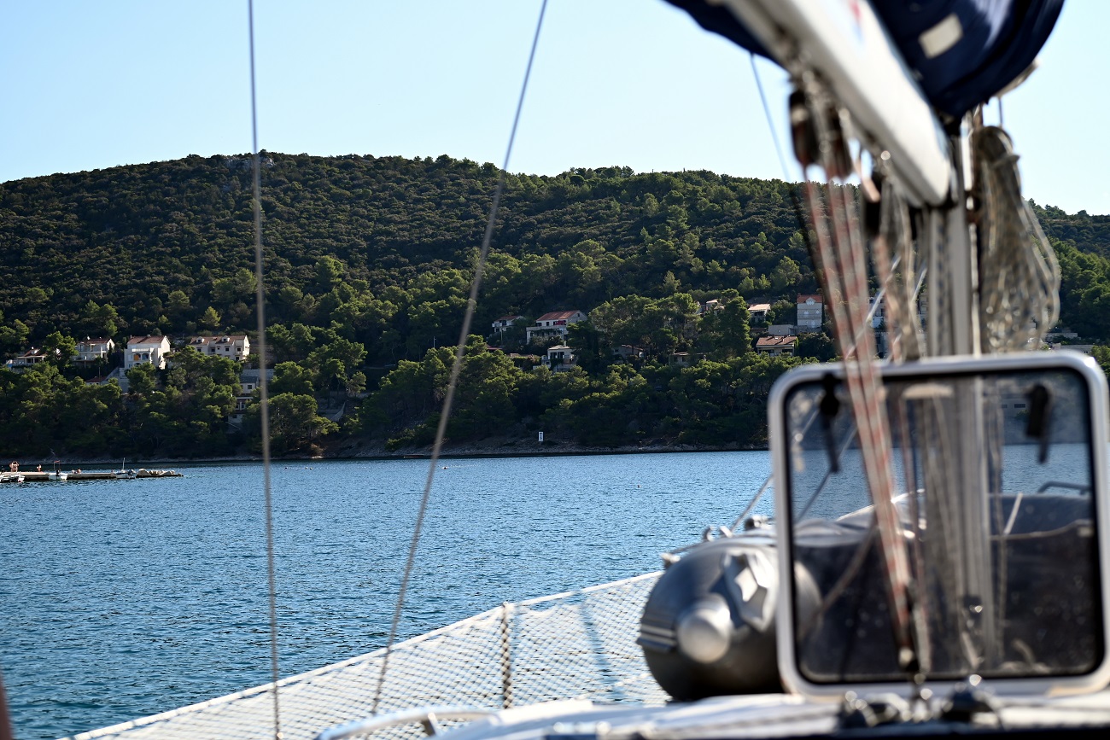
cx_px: 555
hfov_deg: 28.8
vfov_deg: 19.5
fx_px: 2158
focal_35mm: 70
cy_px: 370
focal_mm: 70
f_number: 5.6
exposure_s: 1/500
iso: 110
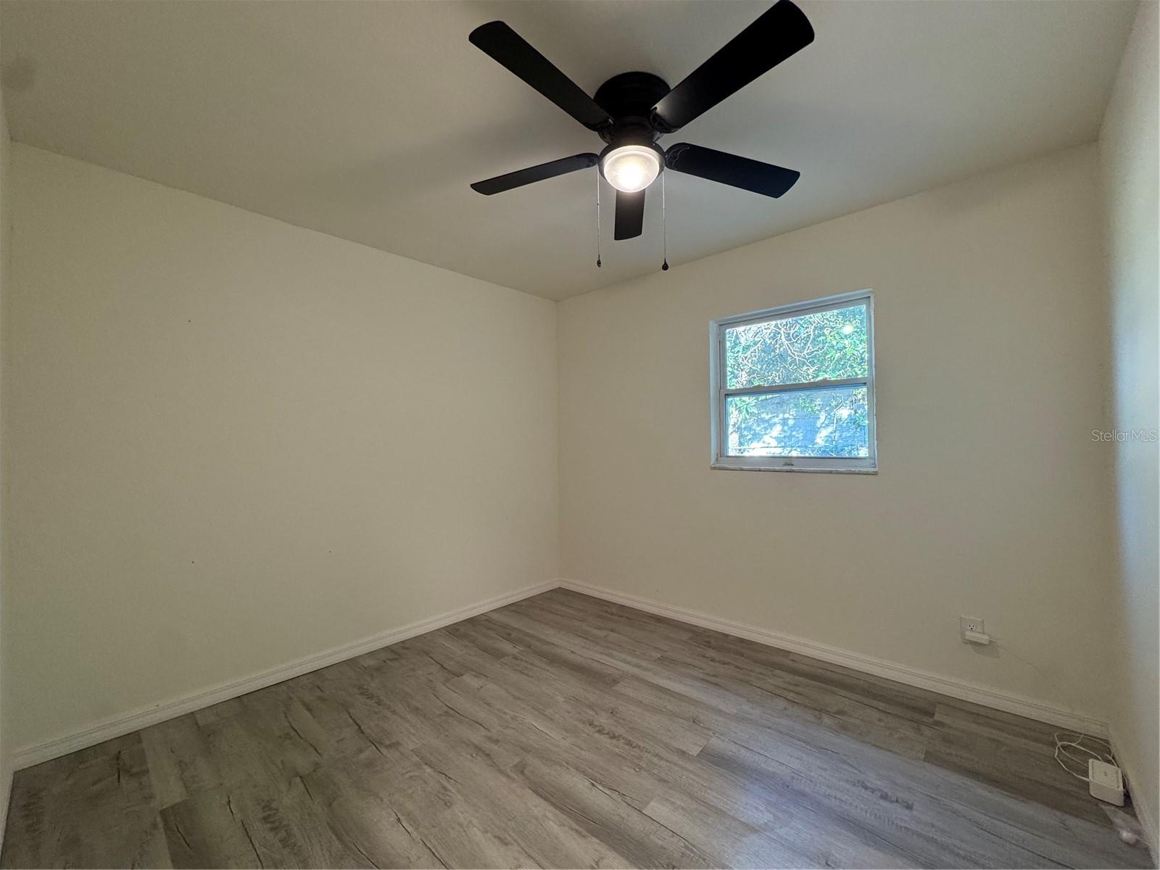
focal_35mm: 14
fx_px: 469
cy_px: 435
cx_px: 580
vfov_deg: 85.7
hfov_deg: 102.1
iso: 200
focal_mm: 2.22
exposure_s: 1/60
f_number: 2.2
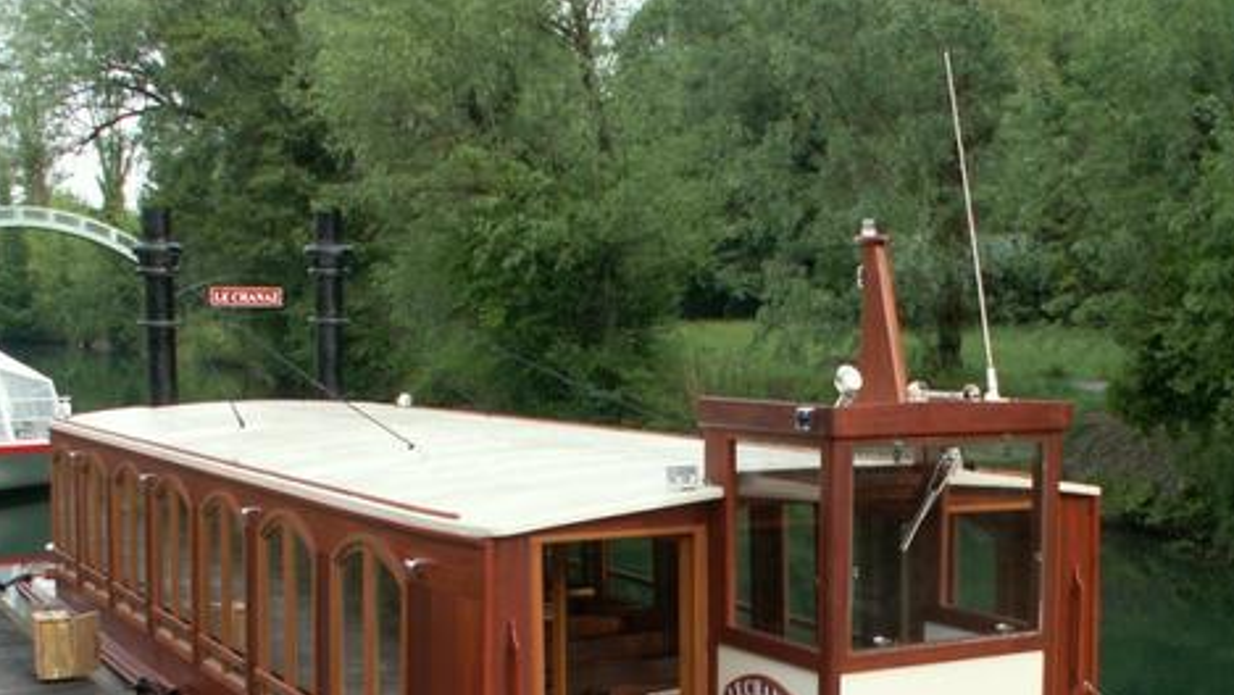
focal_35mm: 52
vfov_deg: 22.5
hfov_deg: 39.6
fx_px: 1702
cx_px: 768
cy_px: 621
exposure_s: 1/100
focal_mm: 5.86
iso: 50
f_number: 4
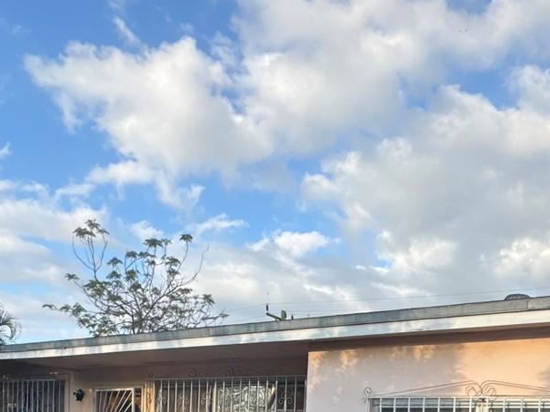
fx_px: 588
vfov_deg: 32.6
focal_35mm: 37
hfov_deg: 50.1
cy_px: 483
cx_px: 293
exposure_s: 1/664
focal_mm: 2.22
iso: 40
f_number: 2.2
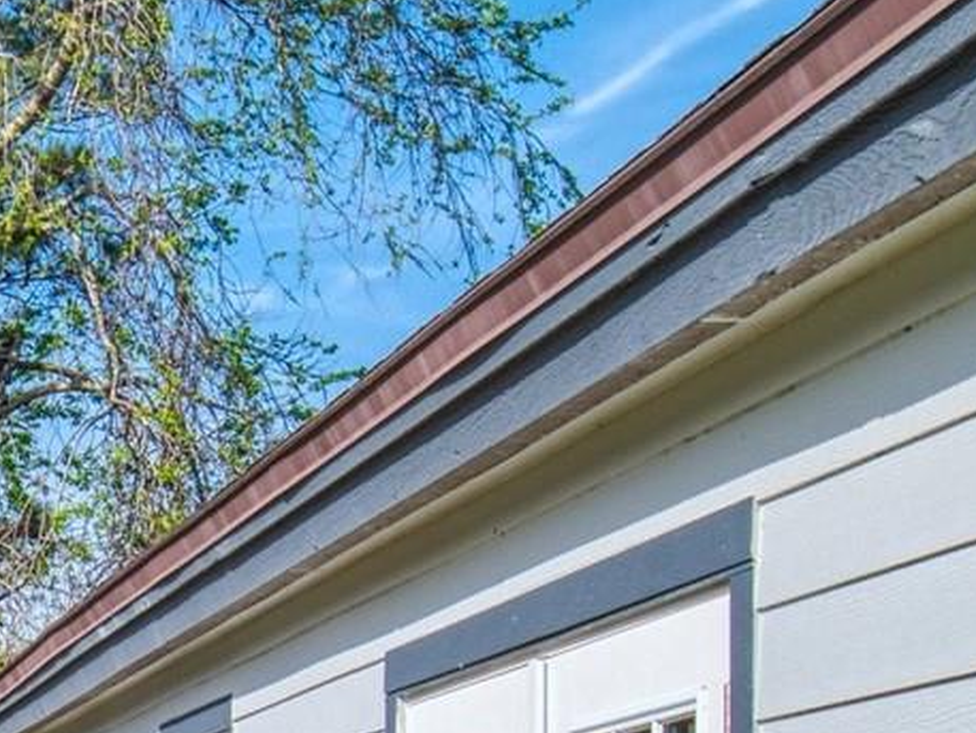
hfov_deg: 16.8
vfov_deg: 13.4
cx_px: -536
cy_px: 1030
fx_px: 2961
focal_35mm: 105
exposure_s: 1/200
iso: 200
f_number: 9
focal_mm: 15
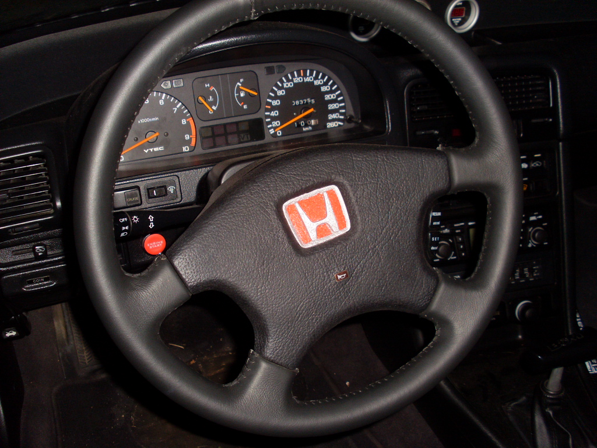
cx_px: 298
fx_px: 655
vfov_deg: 37.7
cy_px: 224
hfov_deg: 49.0
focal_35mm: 38
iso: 100
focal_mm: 6.3
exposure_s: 1/45
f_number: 7.7
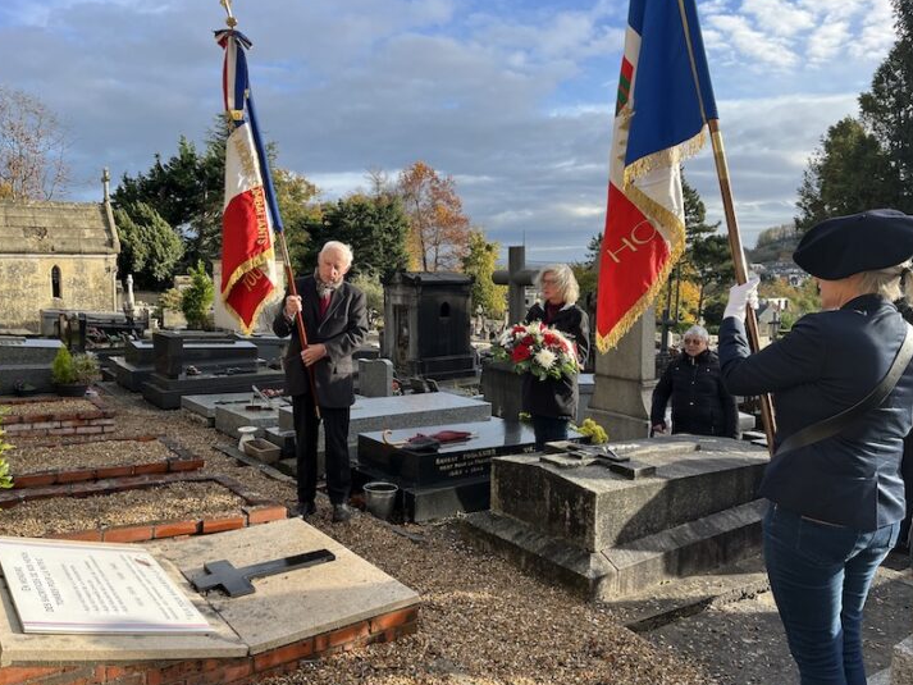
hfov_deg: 63.4
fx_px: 739
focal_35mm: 28
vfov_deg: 49.8
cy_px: 334
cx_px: 433
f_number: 1.6
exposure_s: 1/1279
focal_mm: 5.1
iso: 50
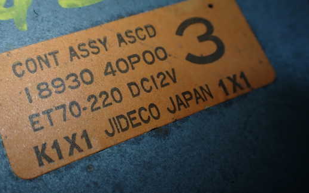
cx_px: 131
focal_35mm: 37
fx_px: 311
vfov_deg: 34.4
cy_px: 92
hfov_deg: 52.6
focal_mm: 5.4
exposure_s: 1/200
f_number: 2.3
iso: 100
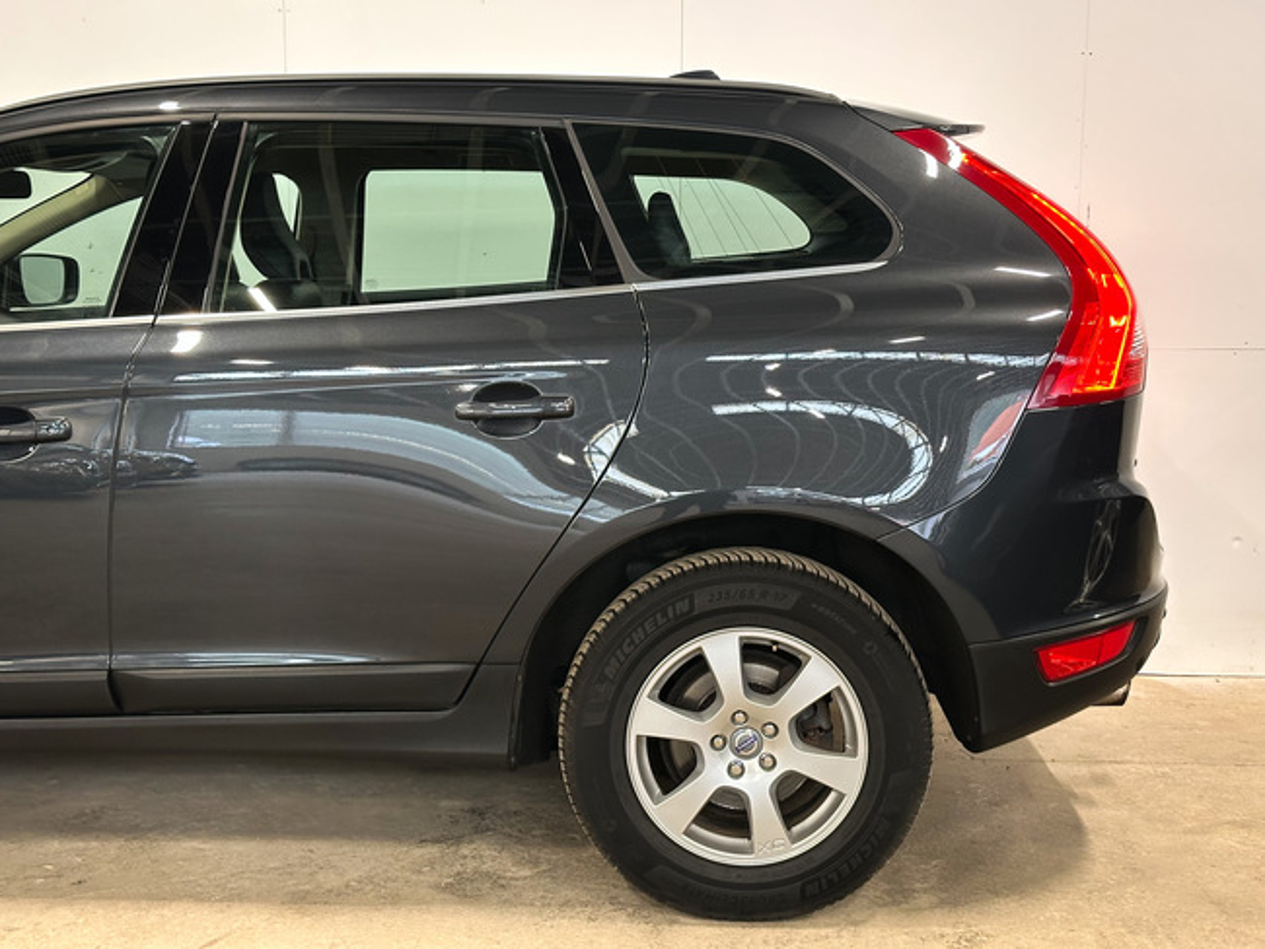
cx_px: 632
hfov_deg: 39.6
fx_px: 1755
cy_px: 474
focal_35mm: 48
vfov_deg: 30.3
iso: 320
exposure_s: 1/35
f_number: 1.8
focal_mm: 6.86
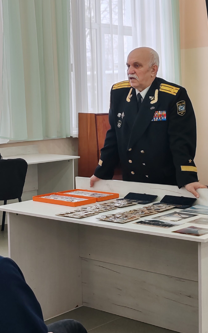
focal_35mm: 68
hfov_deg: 19.1
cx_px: 108
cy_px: 170
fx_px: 617
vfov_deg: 30.2
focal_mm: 6.12
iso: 200
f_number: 1.9
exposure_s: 1/100
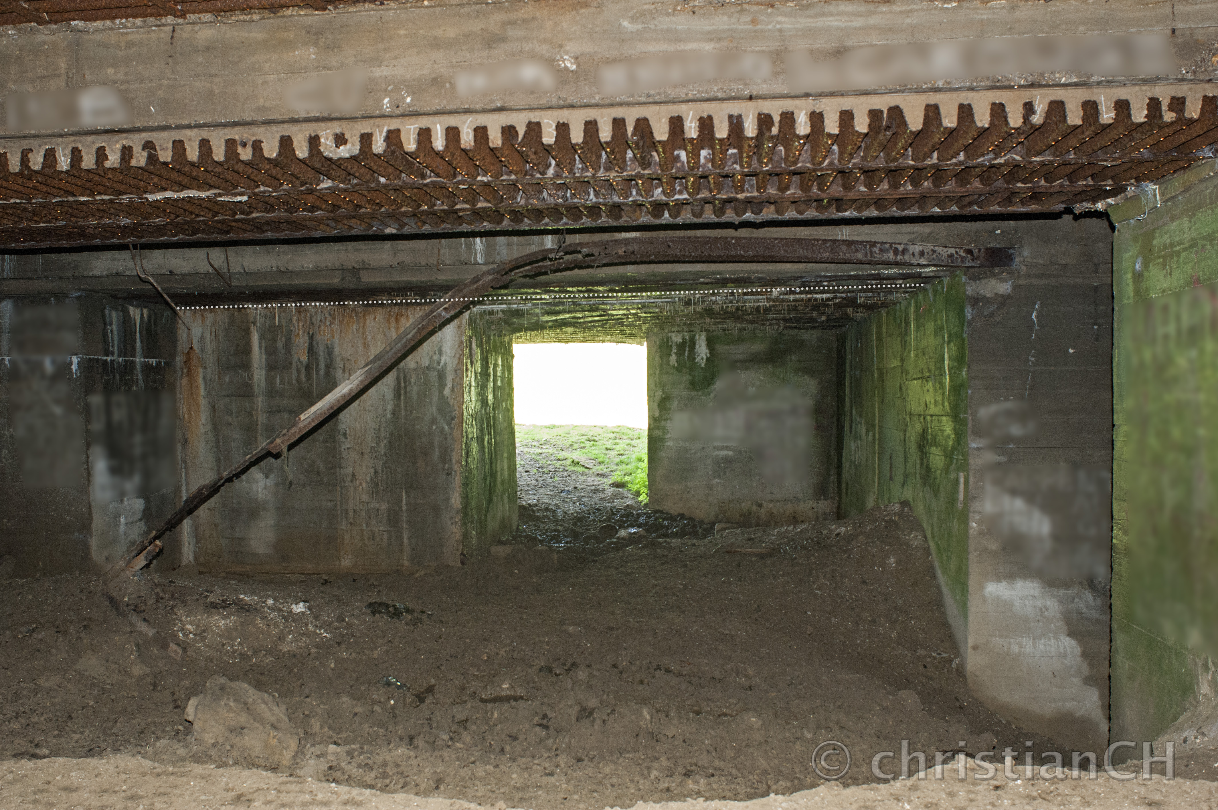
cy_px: 405
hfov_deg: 65.5
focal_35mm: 28
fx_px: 947
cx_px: 609
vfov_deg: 46.3
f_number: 3.5
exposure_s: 1/60
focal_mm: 28
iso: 2500
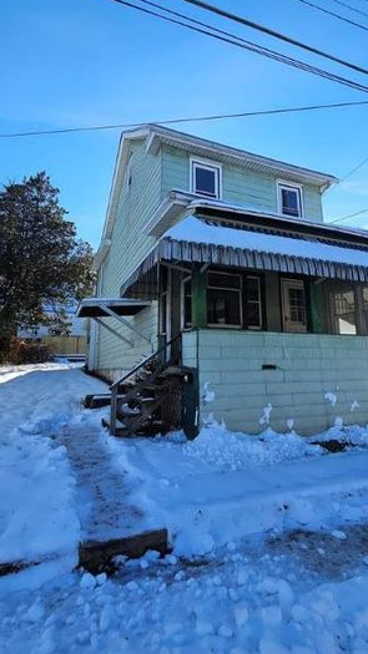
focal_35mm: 18
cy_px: 300
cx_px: 202
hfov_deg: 60.9
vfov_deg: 92.5
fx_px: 313
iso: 50
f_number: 2.2
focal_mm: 2.2
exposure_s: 1/1376
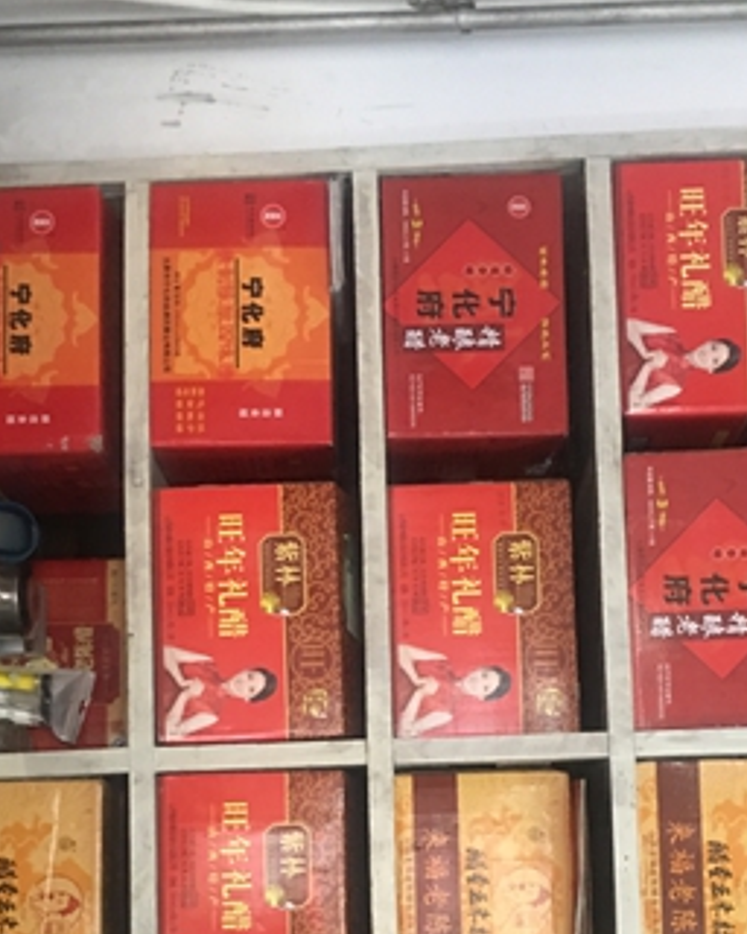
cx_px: 368
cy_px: 794
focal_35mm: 53
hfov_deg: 28.6
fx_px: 1465
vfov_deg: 33.9
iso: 80
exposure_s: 1/10
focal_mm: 4.15
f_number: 2.2
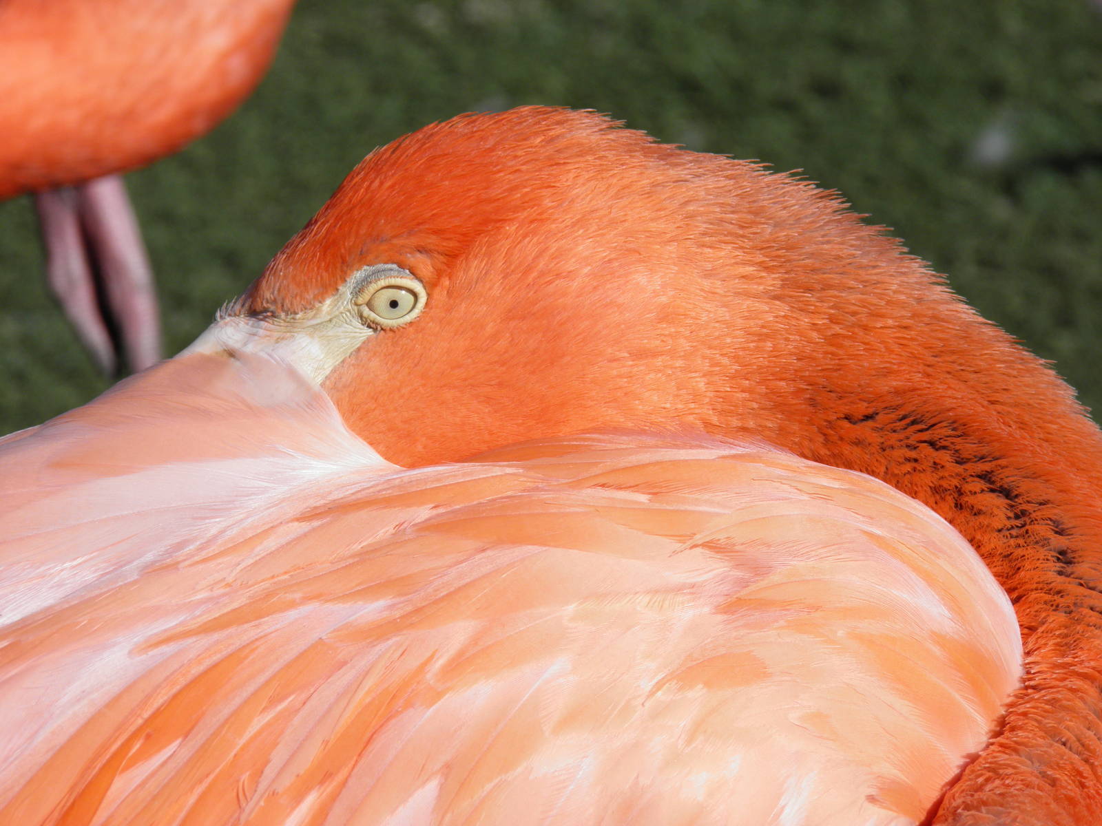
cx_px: 551
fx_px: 7258
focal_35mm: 228
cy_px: 413
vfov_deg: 6.5
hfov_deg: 8.7
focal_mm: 41.1
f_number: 5.9
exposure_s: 1/500
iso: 50
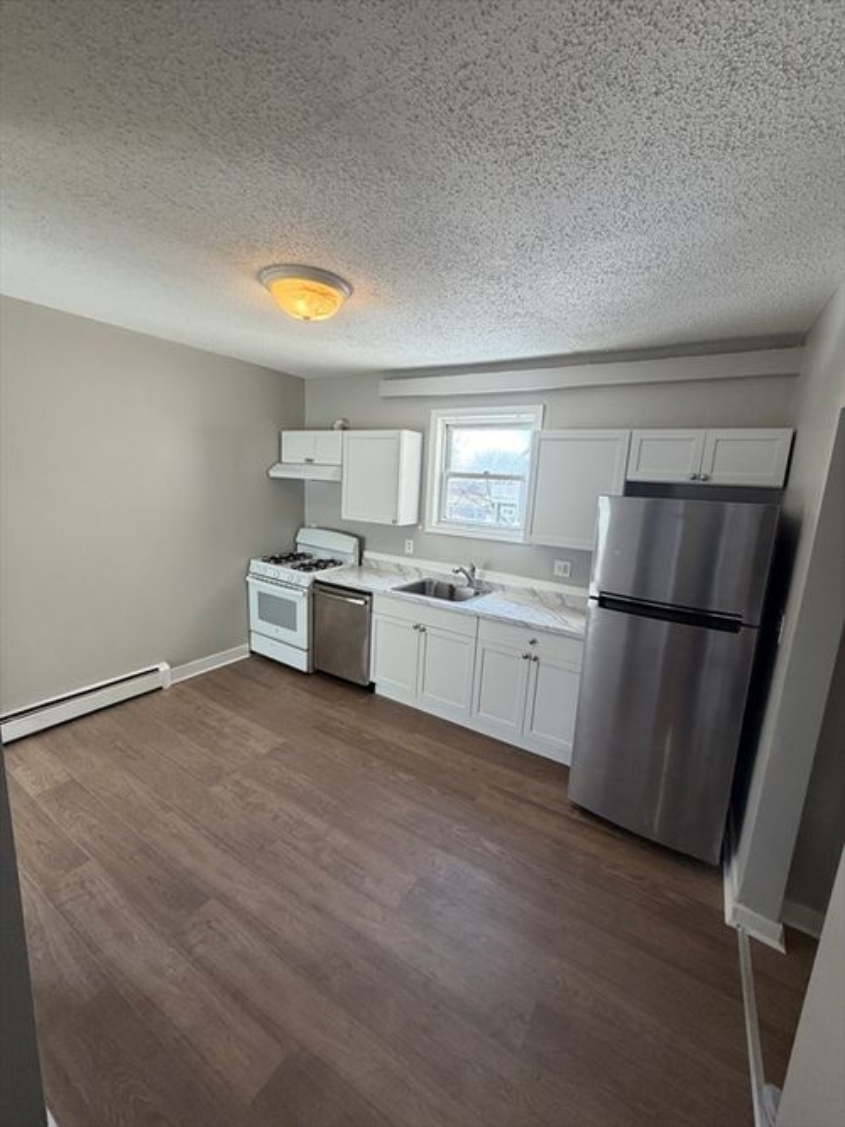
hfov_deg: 85.7
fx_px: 456
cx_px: 422
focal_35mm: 14
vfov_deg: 102.1
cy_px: 564
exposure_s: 1/120
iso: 160
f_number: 2.2
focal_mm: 2.22
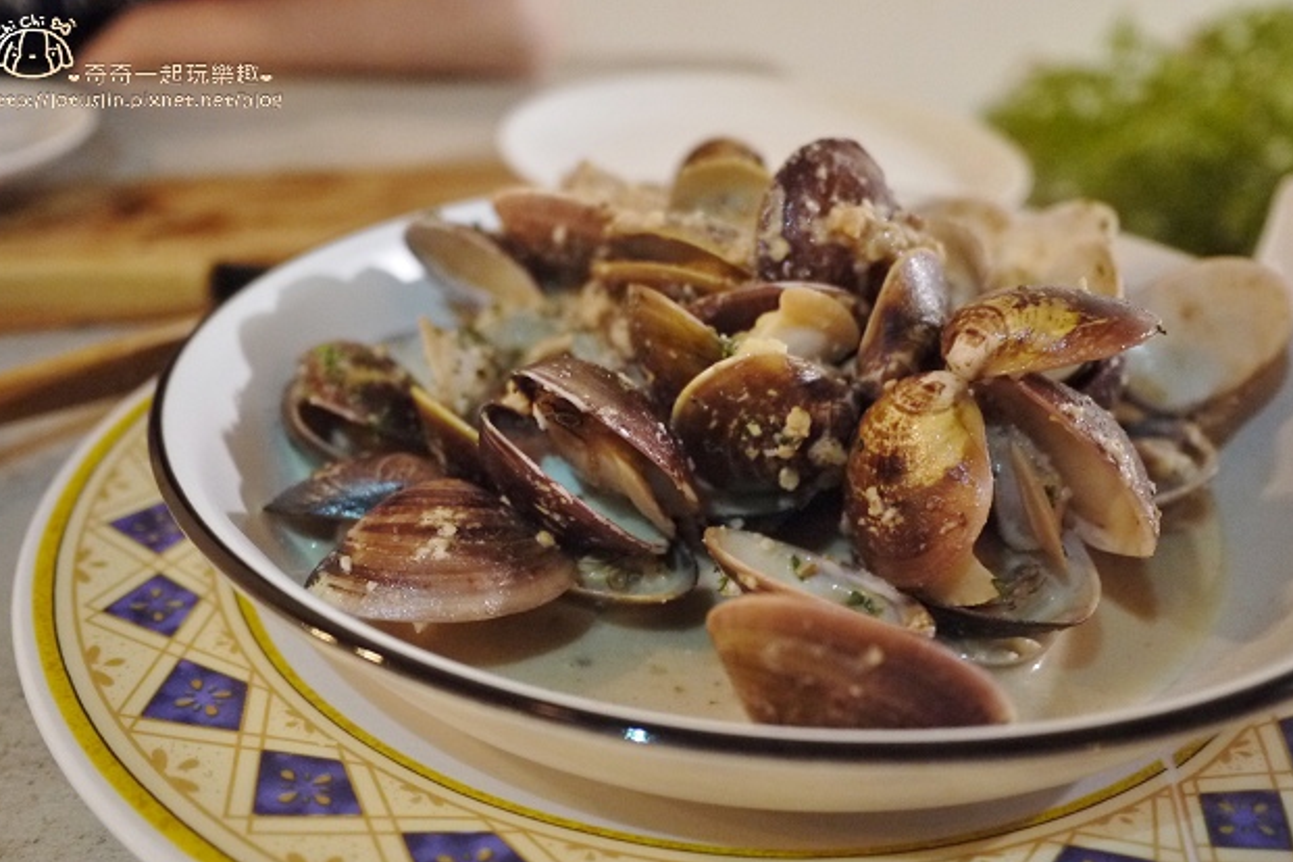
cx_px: 635
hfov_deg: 61.9
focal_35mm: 30
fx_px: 1077
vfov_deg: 43.5
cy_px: 498
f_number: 2.5
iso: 800
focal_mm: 14
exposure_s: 1/15
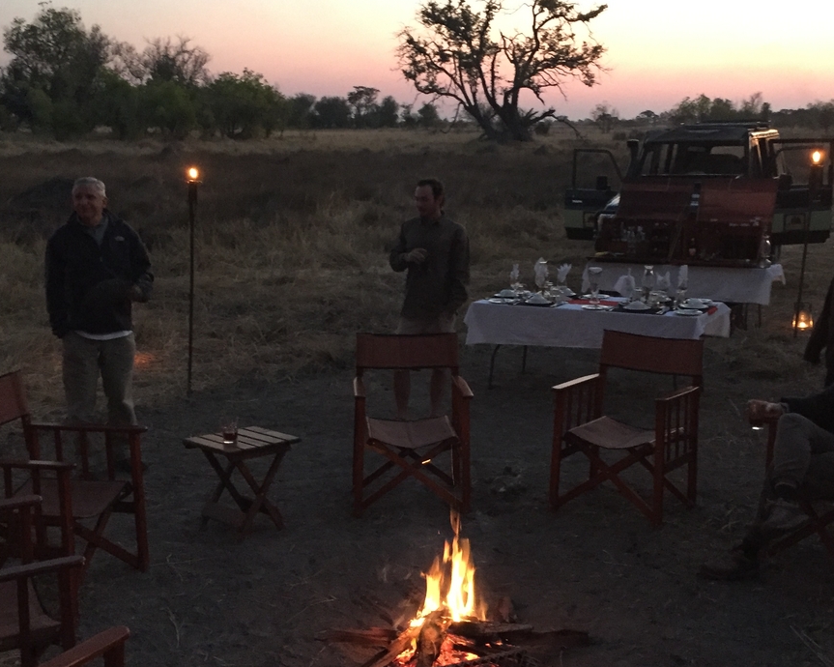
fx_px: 1036
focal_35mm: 42
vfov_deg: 35.7
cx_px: 455
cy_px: 335
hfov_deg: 43.8
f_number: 2.2
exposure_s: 1/17
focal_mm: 4.15
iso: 640
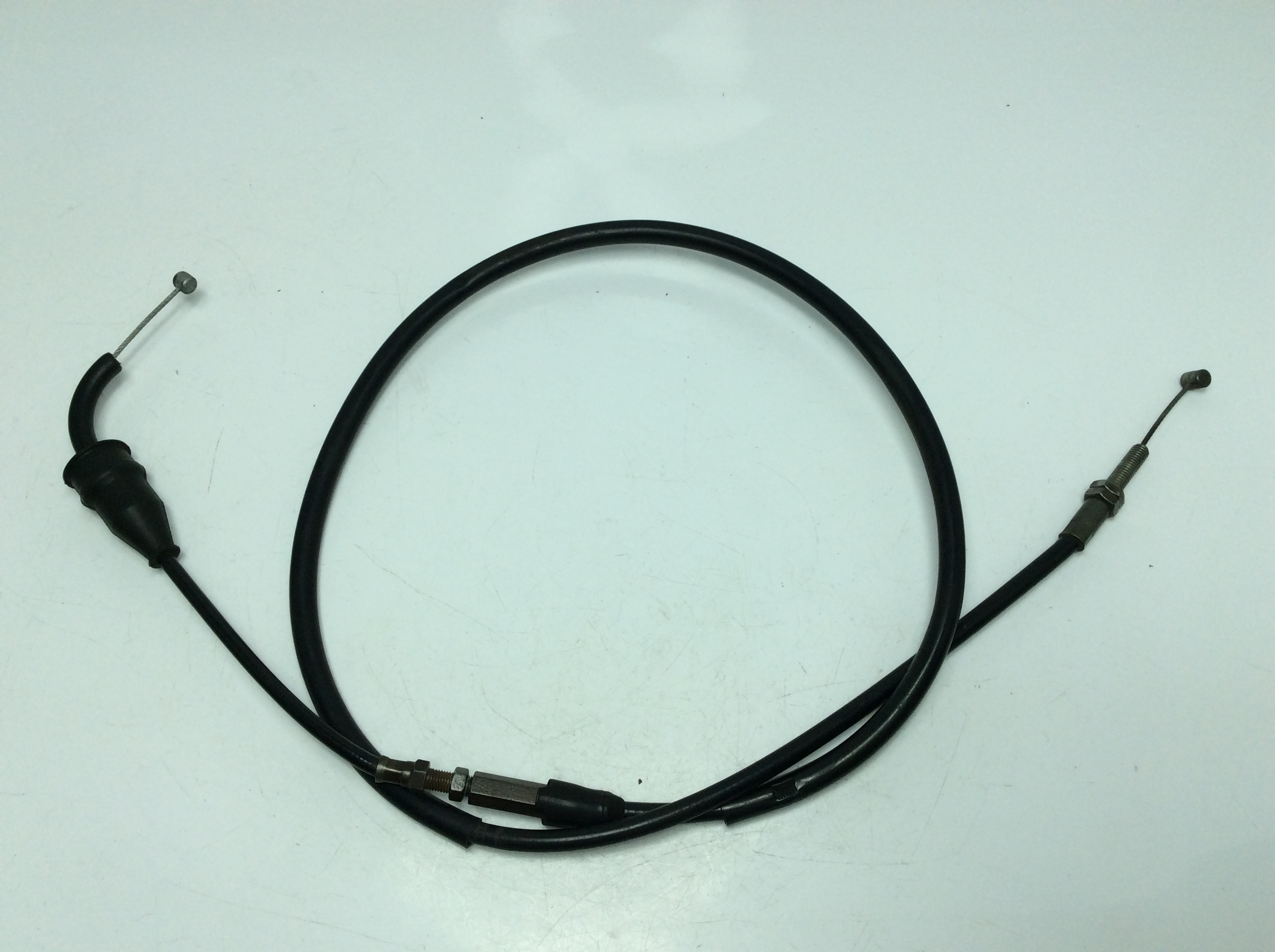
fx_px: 1177
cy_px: 476
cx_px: 638
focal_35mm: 32
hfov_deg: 56.9
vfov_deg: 44.1
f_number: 2.4
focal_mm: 3.3
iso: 32
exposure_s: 1/615
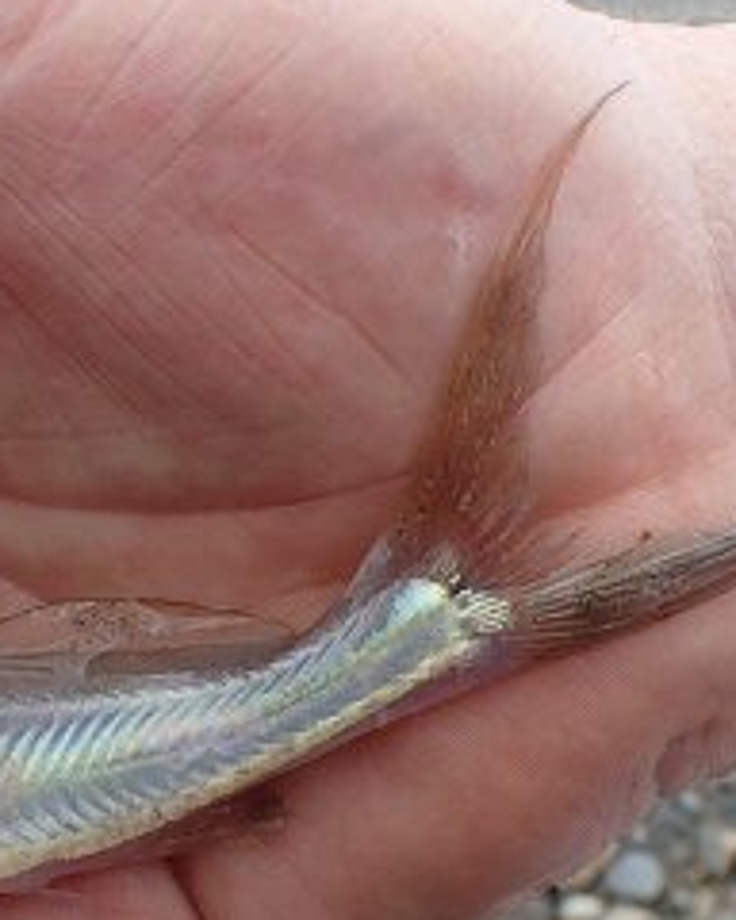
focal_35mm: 61
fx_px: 1661
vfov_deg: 30.5
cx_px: 58
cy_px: 673
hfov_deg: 24.2
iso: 100
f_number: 3.2
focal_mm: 5.5
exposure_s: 1/500
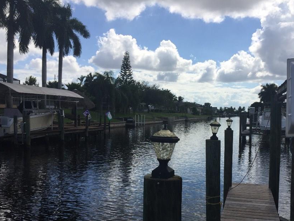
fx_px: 306
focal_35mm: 36
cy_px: 136
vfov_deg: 39.4
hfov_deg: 51.0
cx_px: 178
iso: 32
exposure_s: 1/3968
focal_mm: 4.15
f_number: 2.2
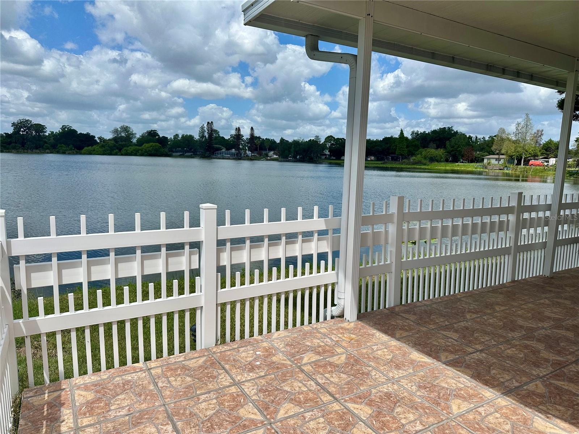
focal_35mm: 24
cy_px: 217
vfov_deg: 56.8
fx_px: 401
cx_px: 290
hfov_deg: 71.6
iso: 80
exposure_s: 1/7576
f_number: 1.78
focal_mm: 6.86
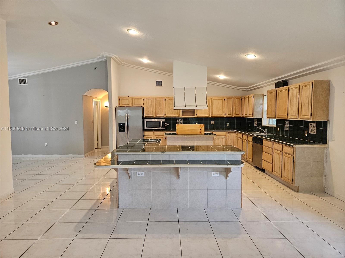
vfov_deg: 58.9
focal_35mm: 23
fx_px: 229
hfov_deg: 73.9
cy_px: 129
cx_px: 172
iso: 250
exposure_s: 1/120
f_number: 1.8
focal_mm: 5.4
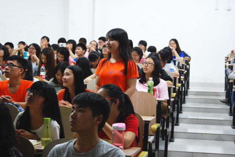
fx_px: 412
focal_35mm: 63
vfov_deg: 21.6
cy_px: 78
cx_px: 118
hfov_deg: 31.9
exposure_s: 1/20
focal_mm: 42
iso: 800
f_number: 5.3
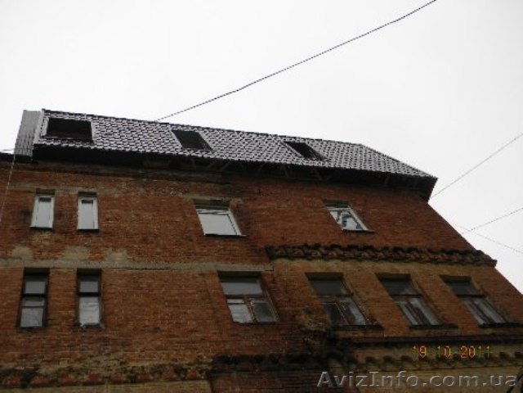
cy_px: 196
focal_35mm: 36
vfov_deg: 39.7
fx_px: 544
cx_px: 262
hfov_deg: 51.4
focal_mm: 6.4
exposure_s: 1/150
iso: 80
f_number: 3.7
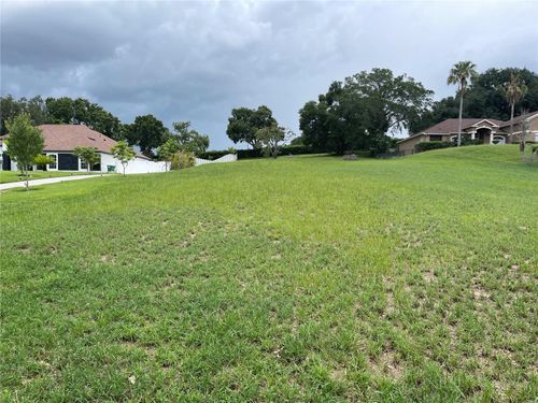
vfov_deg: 54.9
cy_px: 202
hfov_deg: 69.4
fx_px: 389
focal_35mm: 25
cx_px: 269
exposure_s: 1/2336
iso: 32
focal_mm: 5.1
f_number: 1.6
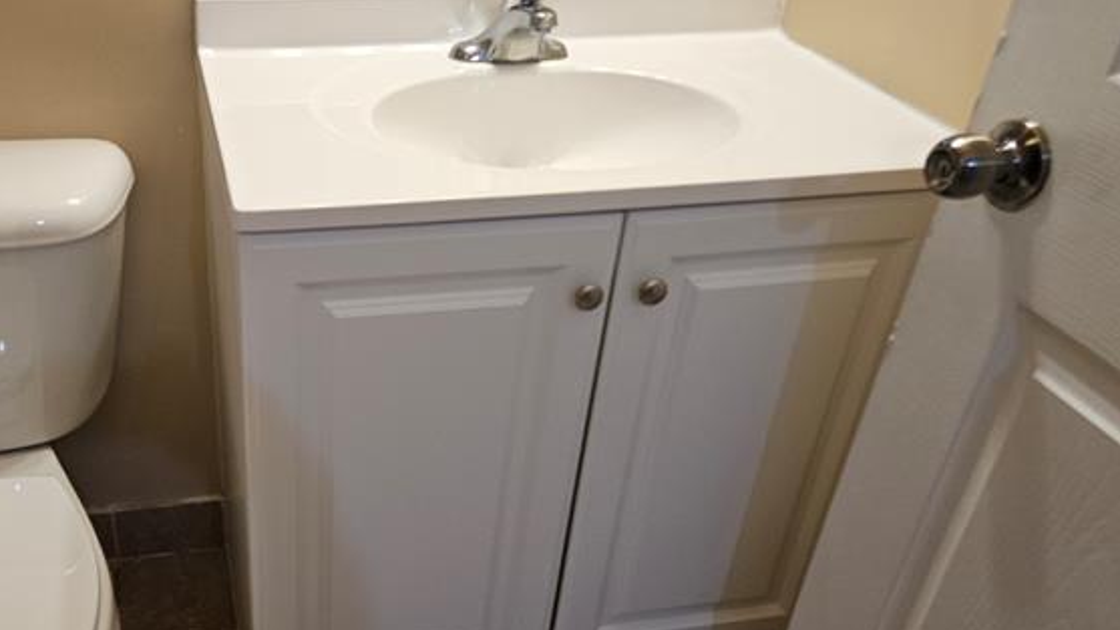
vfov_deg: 32.7
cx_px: 382
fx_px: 1069
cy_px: 374
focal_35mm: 36
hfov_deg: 54.3
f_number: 1.8
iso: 250
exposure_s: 1/120
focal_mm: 5.4
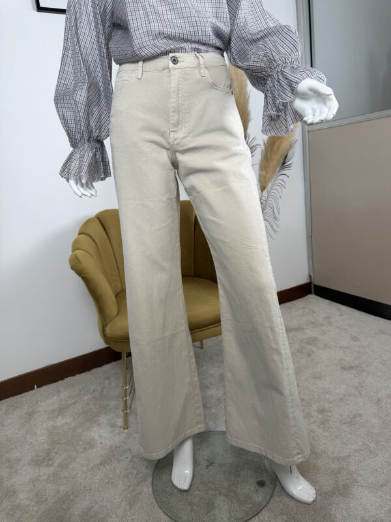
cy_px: 261
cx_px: 196
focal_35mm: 24
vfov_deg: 71.6
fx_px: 361
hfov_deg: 56.8
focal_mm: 6.76
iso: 64
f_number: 1.78
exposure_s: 1/100
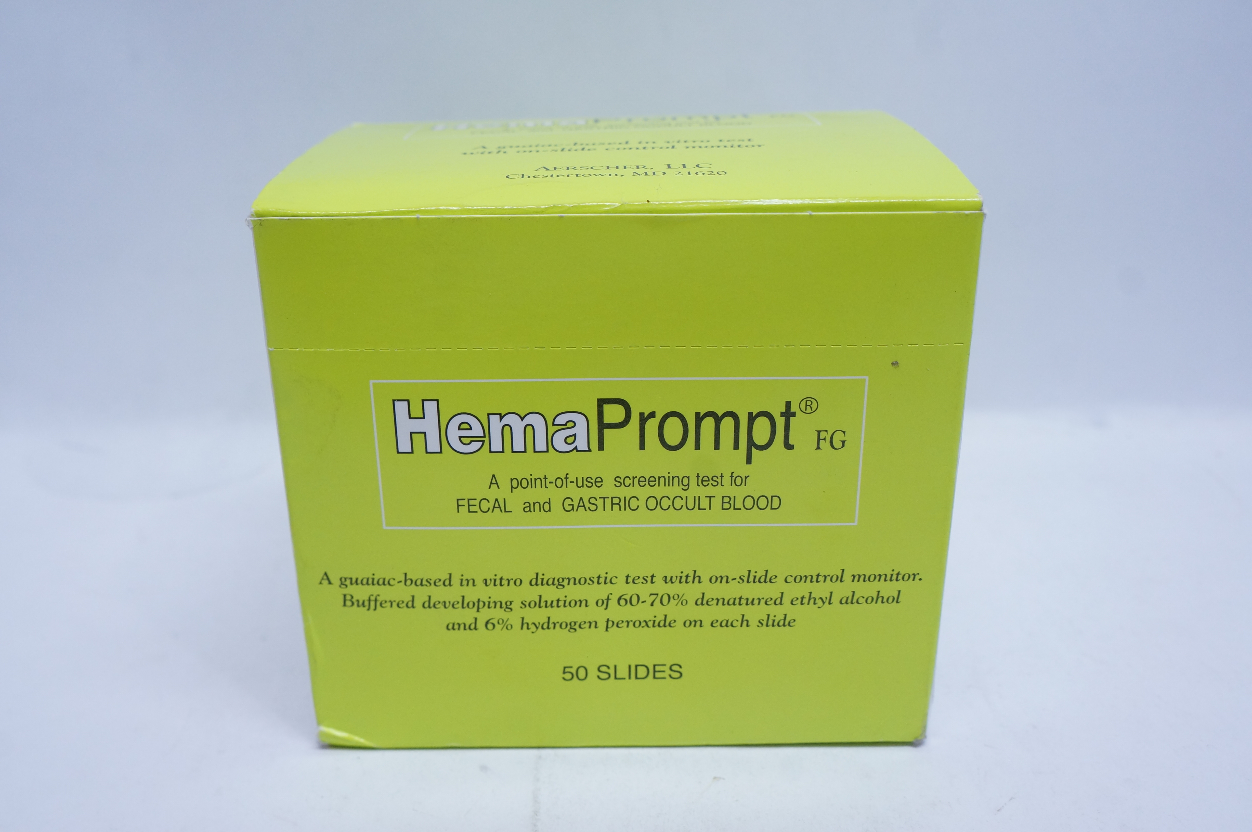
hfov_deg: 57.3
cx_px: 626
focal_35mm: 33
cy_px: 416
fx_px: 1146
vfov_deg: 39.9
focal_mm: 22
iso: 800
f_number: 7.1
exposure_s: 1/60
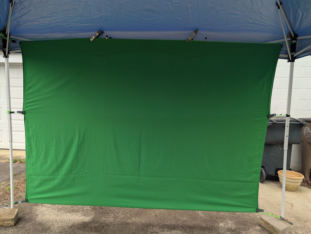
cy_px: 117
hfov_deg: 71.5
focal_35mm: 24
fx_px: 216
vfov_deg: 56.9
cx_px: 156
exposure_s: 1/497
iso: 48
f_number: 1.85
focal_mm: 6.81
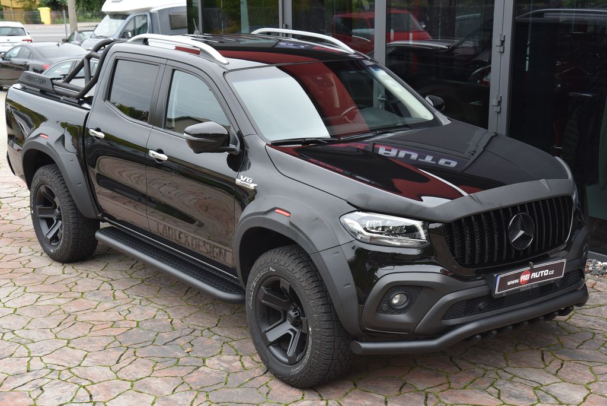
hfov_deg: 34.5
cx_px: 304
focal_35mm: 58
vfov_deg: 23.4
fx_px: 978
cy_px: 203
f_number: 6.3
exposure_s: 1/160
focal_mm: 58
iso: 500
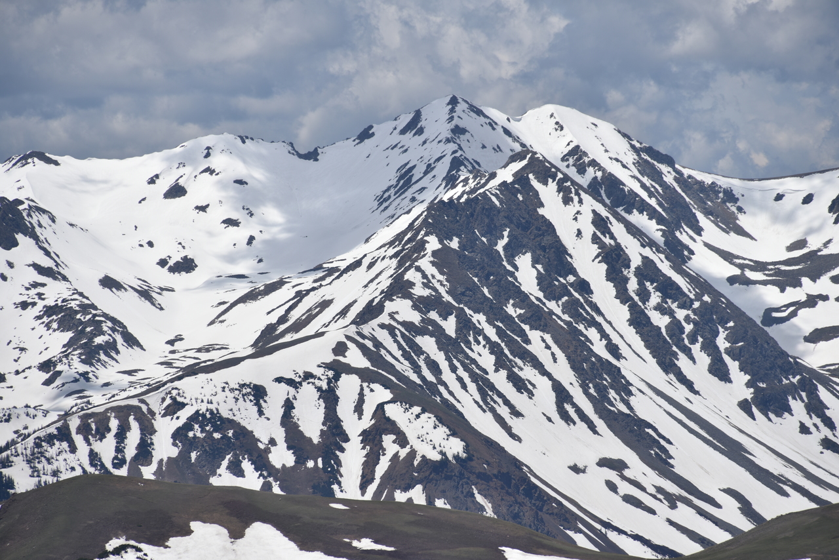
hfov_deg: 6.9
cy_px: 280
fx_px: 6993
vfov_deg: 4.6
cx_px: 420
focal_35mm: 300
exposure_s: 1/640
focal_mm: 300
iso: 100
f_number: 9
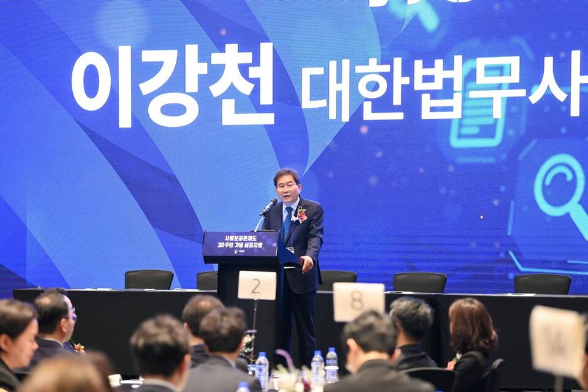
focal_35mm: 155
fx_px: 2531
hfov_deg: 13.2
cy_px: 196
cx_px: 294
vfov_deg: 8.9
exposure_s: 1/125
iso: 10000
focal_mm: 155
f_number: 3.5
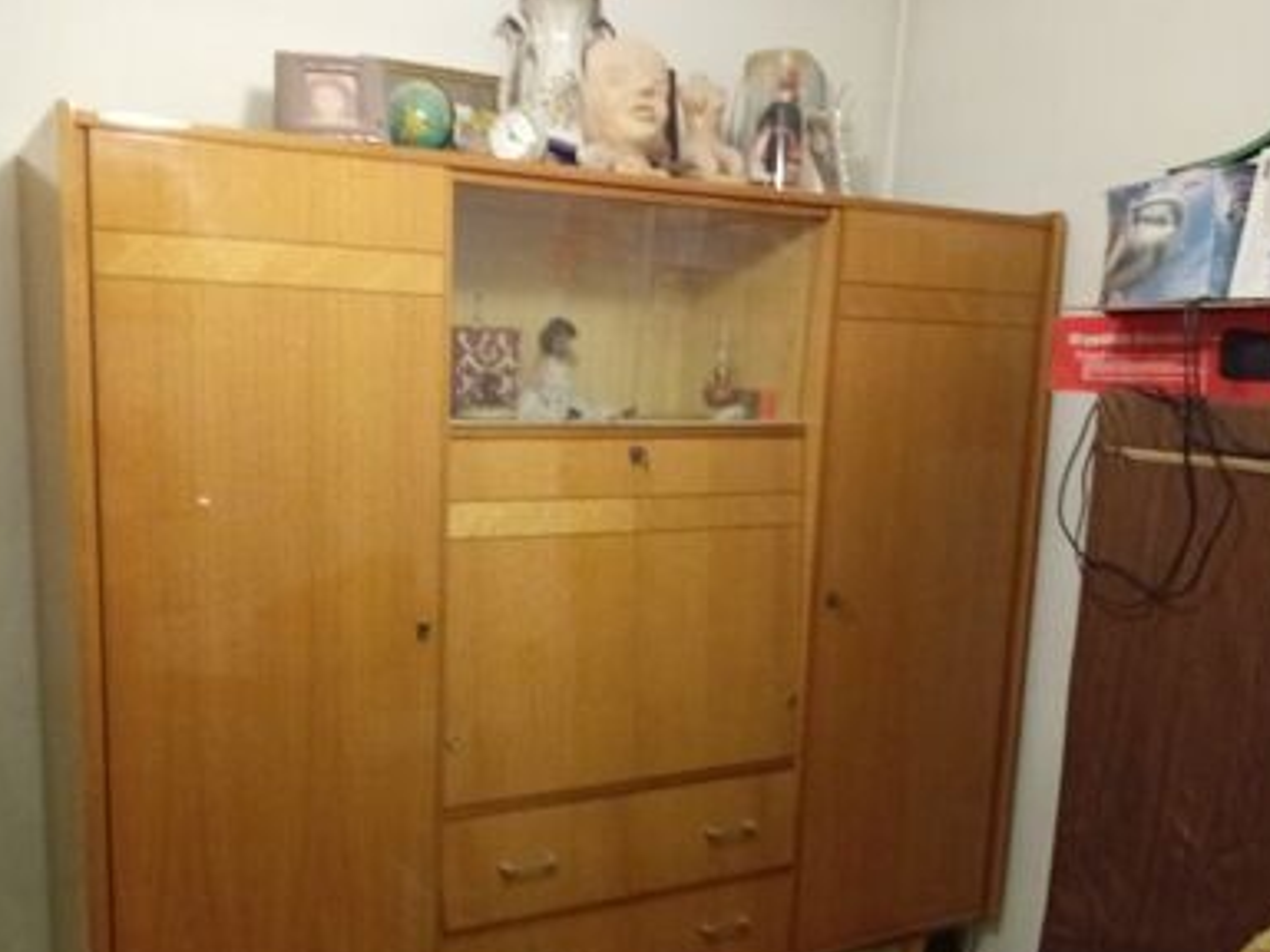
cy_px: 592
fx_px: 1284
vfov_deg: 40.4
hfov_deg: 52.3
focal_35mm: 35
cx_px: 523
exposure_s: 1/15
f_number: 2.8
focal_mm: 3.38
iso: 3200
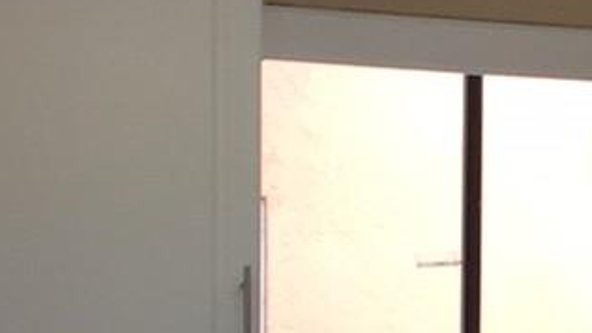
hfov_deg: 13.3
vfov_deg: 7.4
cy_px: 619
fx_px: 2512
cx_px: 594
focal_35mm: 160
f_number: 2.2
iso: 40
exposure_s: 1/50
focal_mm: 4.15
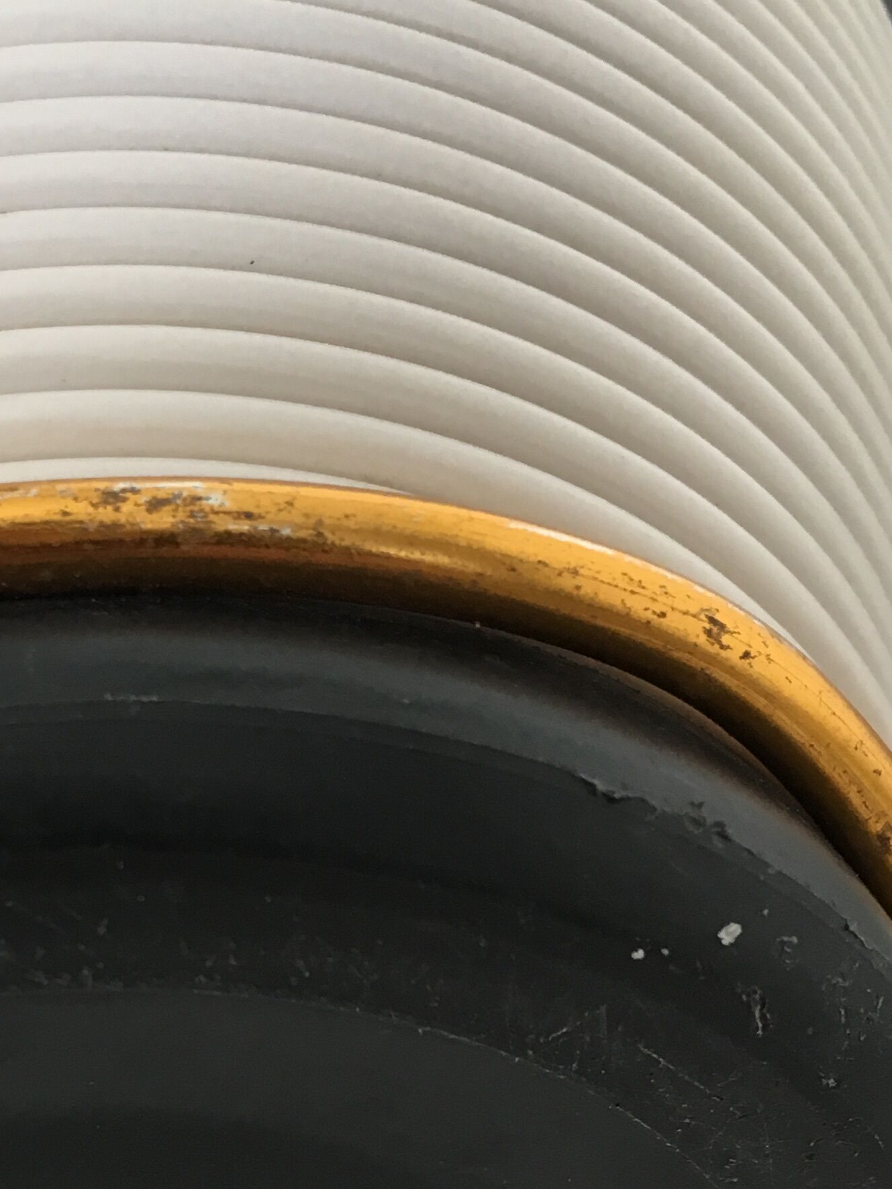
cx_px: 65
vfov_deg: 28.1
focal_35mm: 66
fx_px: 2268
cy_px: 1113
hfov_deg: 21.7
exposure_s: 1/33
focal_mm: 4.15
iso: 50
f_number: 2.2
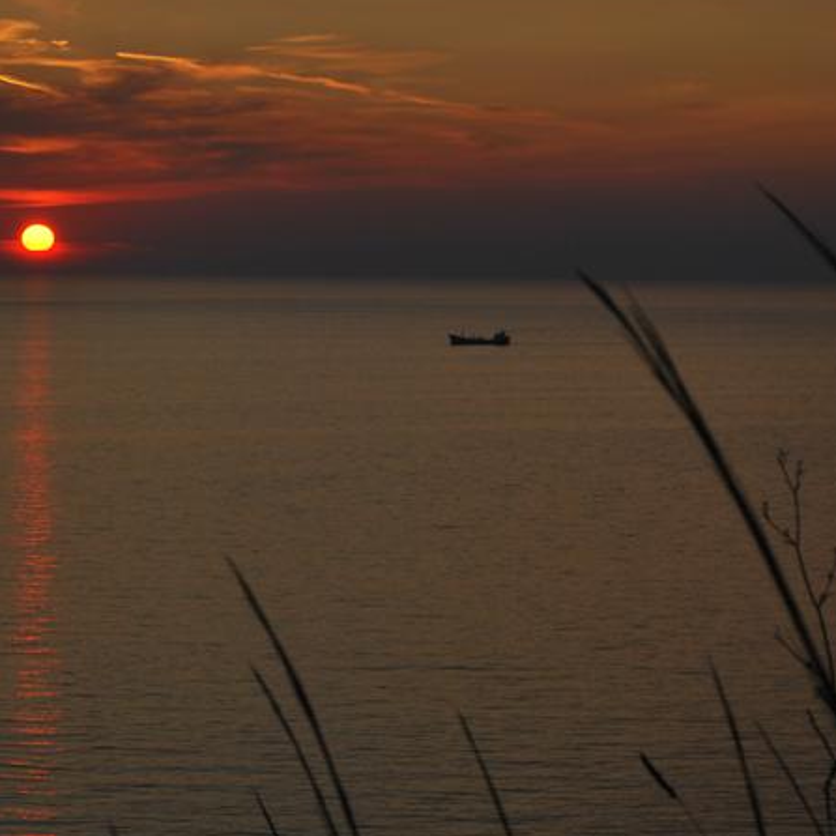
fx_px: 3436
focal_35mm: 126
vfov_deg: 13.9
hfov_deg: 13.8
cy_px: 363
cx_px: 116
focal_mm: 55
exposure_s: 1/320
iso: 100
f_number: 8
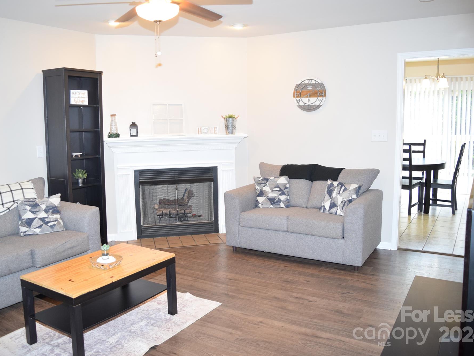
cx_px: 230
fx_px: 411
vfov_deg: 46.8
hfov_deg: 60.0
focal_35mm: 30
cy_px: 174
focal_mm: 18
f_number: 4
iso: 640
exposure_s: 1/60
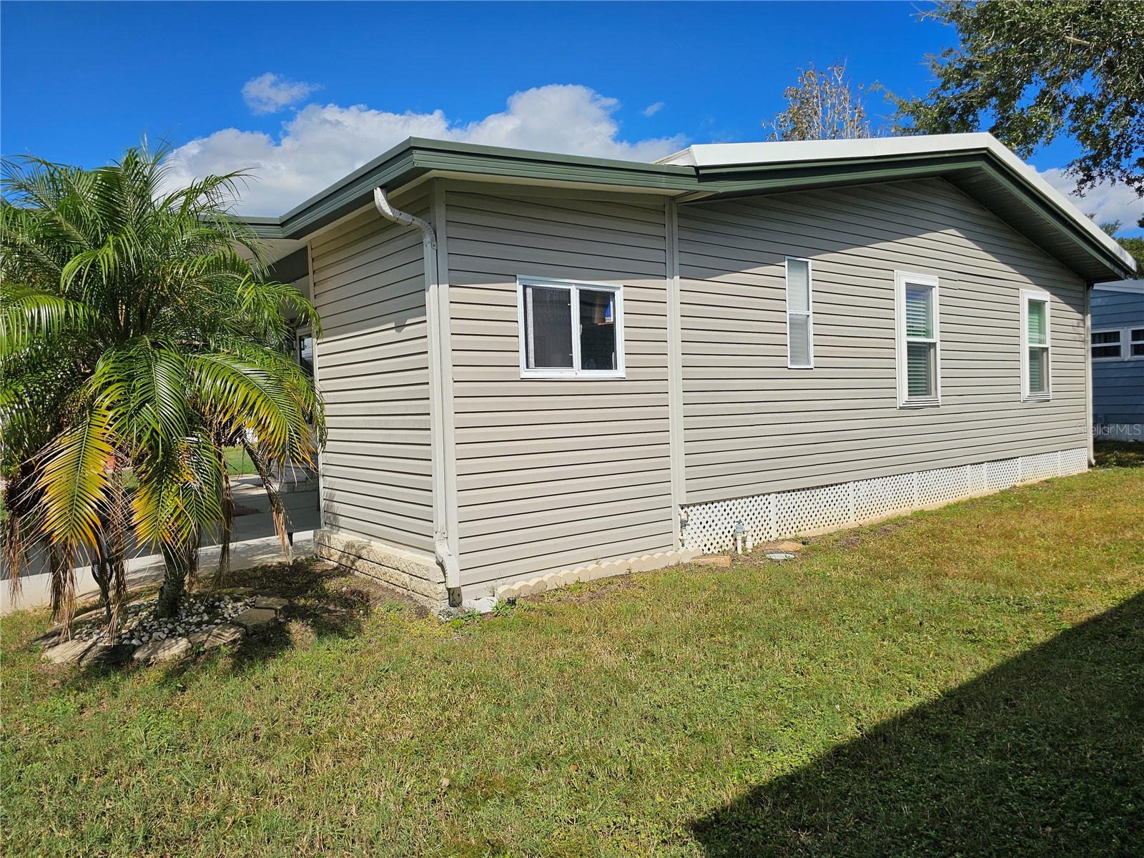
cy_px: 429
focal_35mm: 23
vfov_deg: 58.9
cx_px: 572
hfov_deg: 73.9
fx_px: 760
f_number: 1.7
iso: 12
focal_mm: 6.3
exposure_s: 1/1824
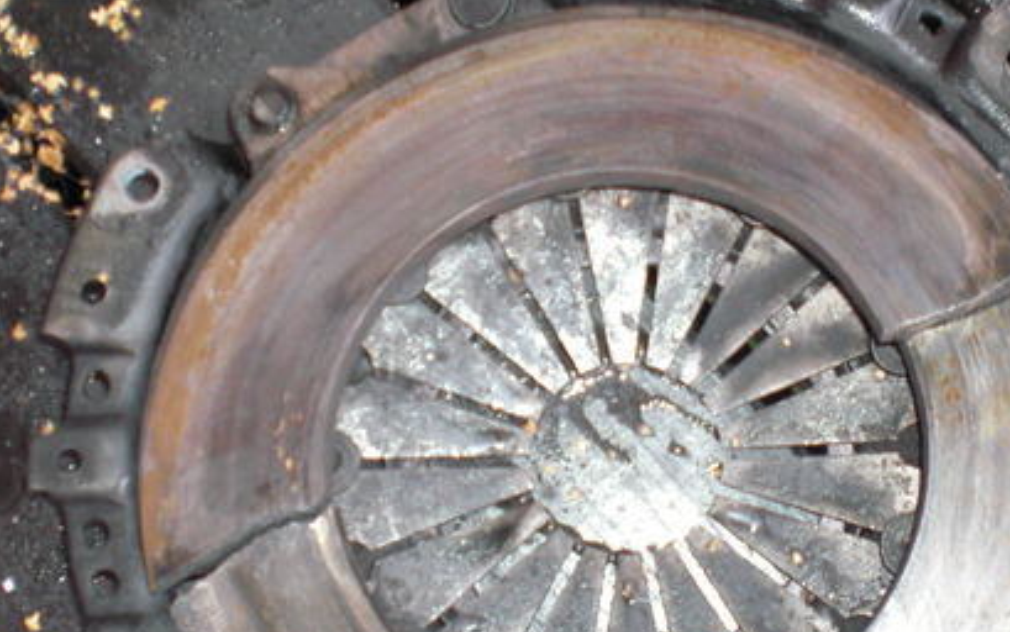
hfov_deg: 32.3
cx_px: 622
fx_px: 1735
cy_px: 368
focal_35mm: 63
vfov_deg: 20.6
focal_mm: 6.3
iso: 200
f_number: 3.1
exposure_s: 1/60
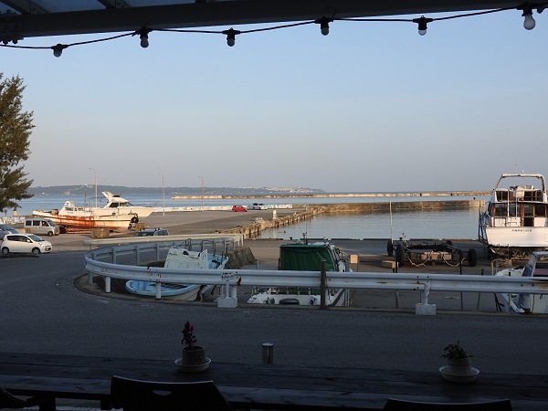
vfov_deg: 36.0
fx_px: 633
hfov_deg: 46.8
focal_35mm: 40
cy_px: 206
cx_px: 274
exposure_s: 1/500
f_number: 3.8
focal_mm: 7.2
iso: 100
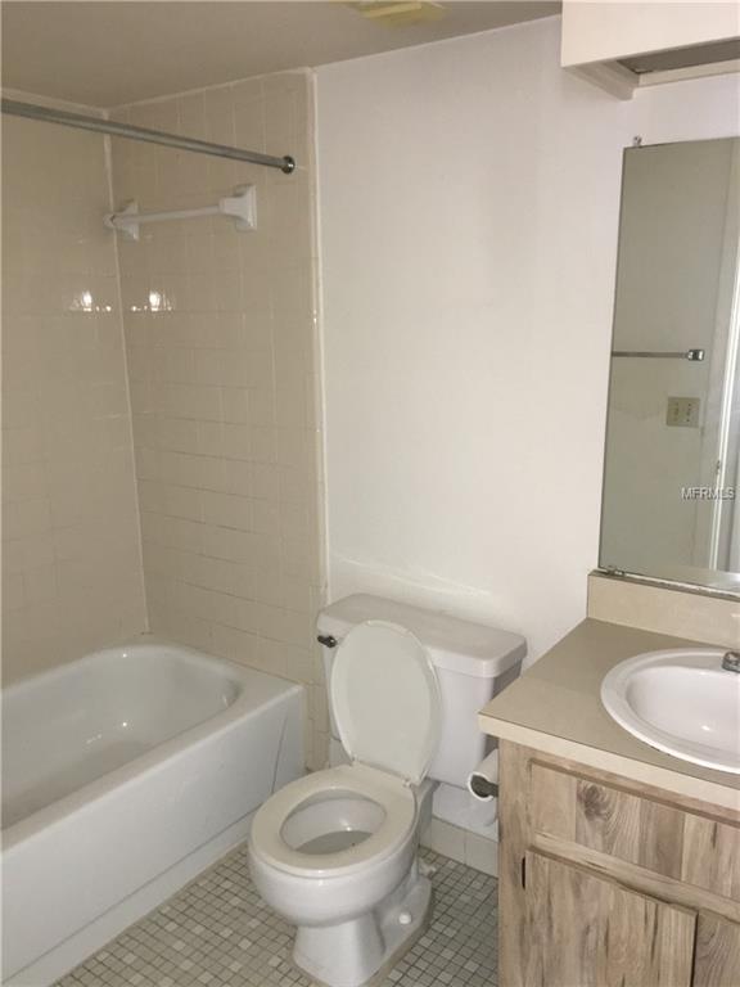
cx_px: 370
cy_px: 494
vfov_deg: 61.7
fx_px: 827
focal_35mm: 29
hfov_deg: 48.2
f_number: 2.2
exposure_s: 1/16
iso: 100
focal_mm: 4.15
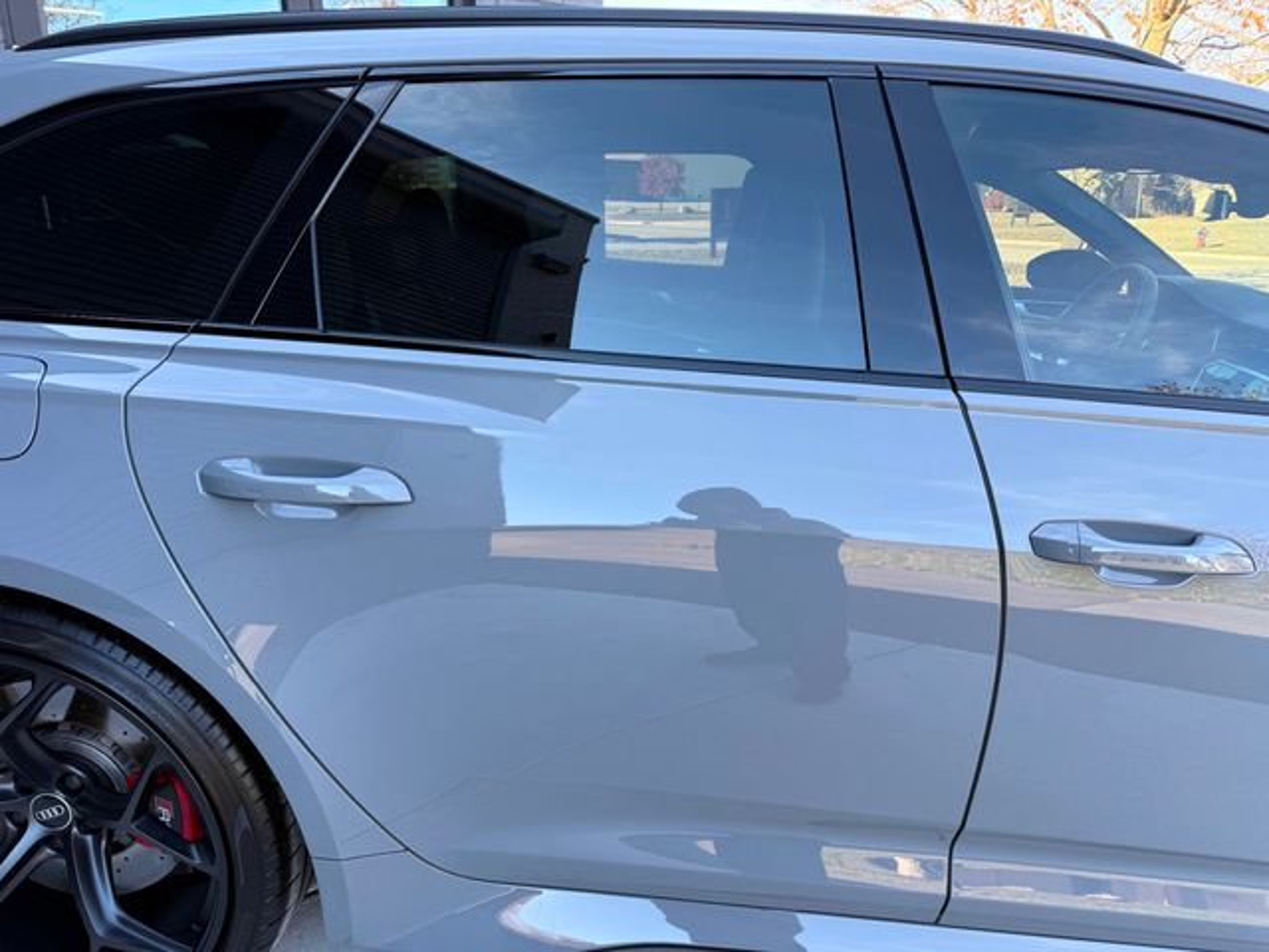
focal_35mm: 24
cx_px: 634
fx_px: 880
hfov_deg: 71.6
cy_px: 476
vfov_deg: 56.8
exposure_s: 1/210
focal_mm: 6.76
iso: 64
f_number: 1.78
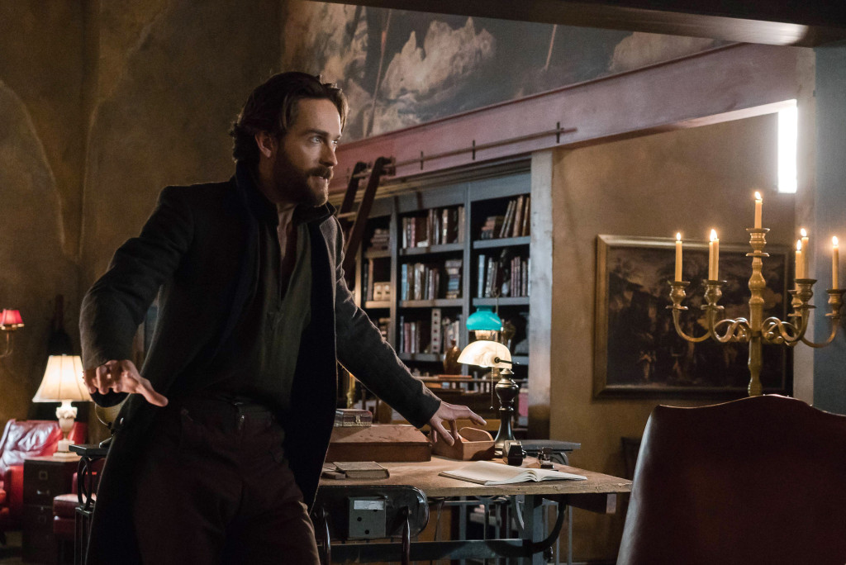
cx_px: 423
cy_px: 282
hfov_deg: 28.8
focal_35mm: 70
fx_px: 1646
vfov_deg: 19.5
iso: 12800
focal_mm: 70
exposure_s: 1/125
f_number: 5.6
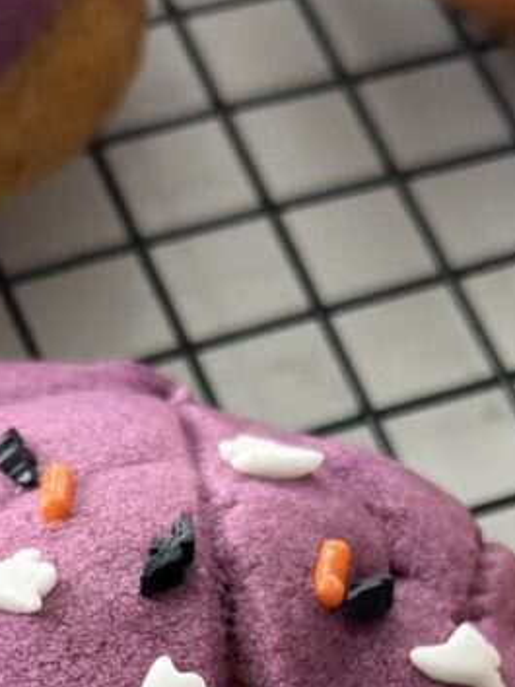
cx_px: 218
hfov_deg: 10.7
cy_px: 910
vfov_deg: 13.6
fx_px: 2761
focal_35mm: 139
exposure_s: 1/54
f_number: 1.78
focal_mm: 6.76
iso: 250
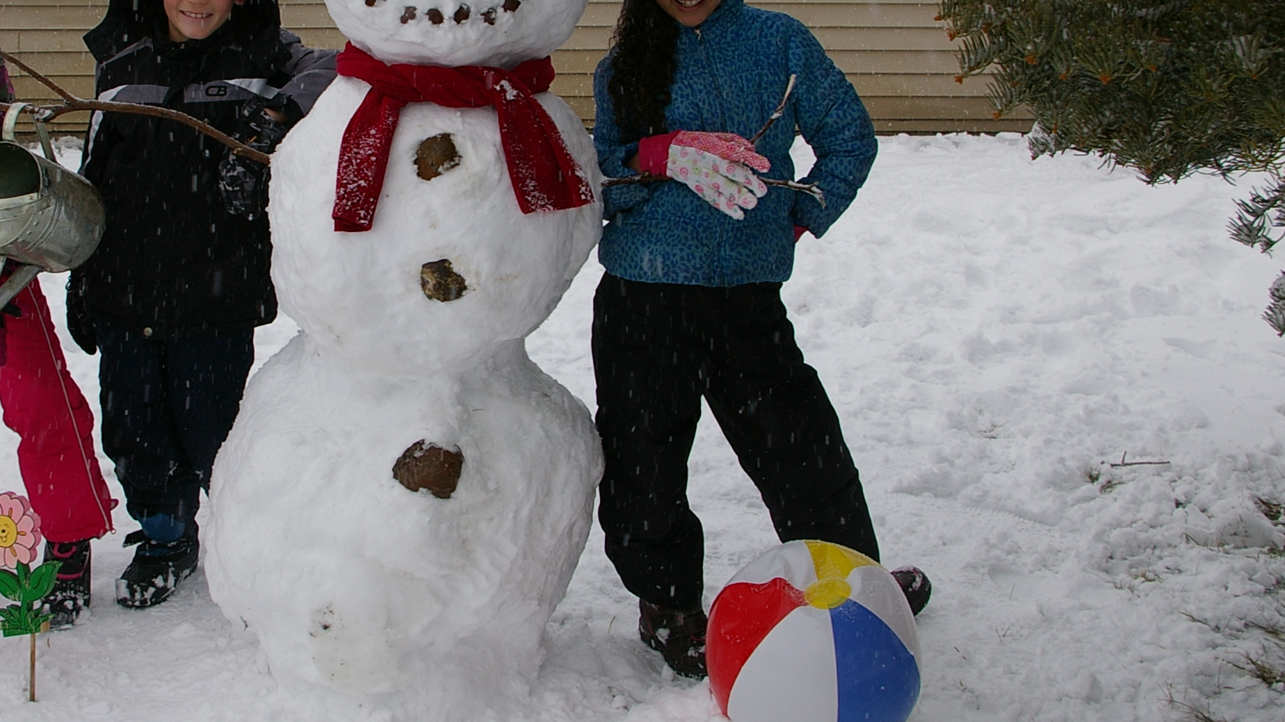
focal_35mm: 46
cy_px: 208
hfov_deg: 43.7
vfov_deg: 25.7
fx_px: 1567
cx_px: 386
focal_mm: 18
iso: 200
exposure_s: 1/250
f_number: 6.7
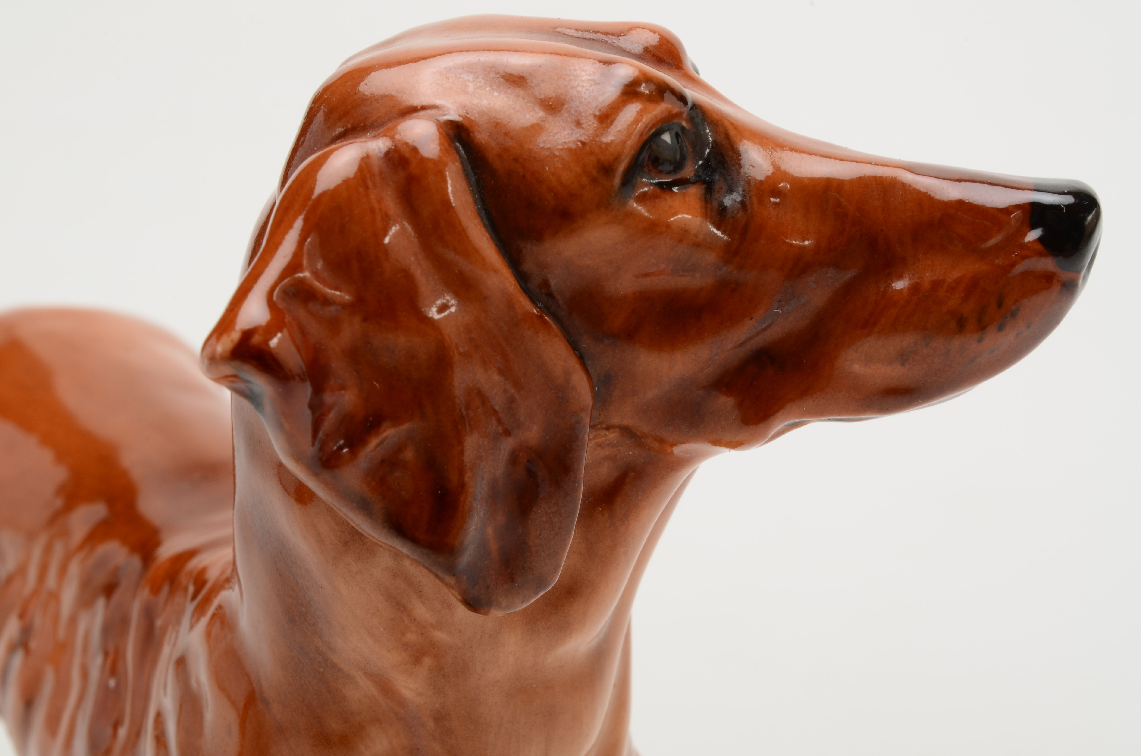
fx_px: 2609
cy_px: 378
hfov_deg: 24.7
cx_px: 570
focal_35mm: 82
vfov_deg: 16.5
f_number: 25
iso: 100
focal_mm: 55
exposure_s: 1/160
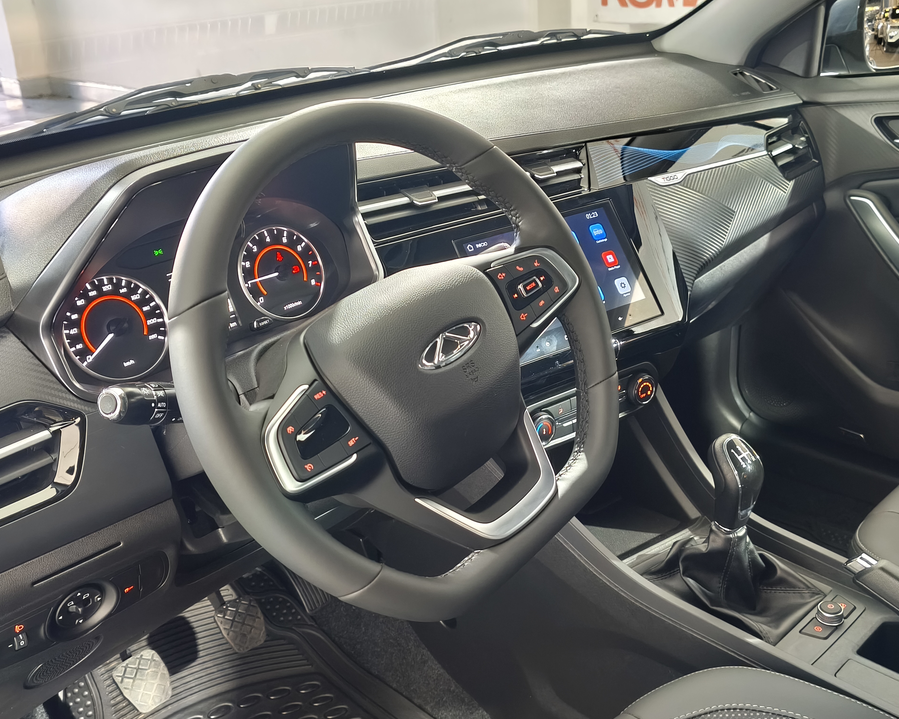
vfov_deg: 38.2
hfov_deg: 46.8
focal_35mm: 39
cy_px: 363
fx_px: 1038
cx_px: 479
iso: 2000
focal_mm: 5.35
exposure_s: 1/25
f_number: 1.7
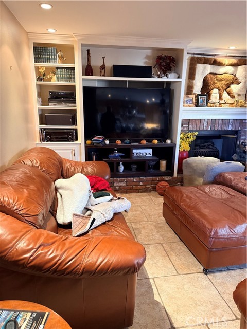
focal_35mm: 24
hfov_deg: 56.8
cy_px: 164
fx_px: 228
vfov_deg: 71.6
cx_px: 124
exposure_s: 1/60
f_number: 1.78
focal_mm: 6.76
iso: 500
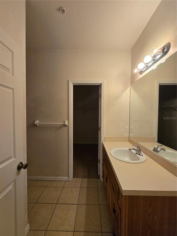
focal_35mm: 13
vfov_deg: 106.2
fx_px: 89
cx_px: 88
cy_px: 118
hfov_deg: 89.9
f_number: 2.2
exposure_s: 1/60
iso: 125
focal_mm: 1.7
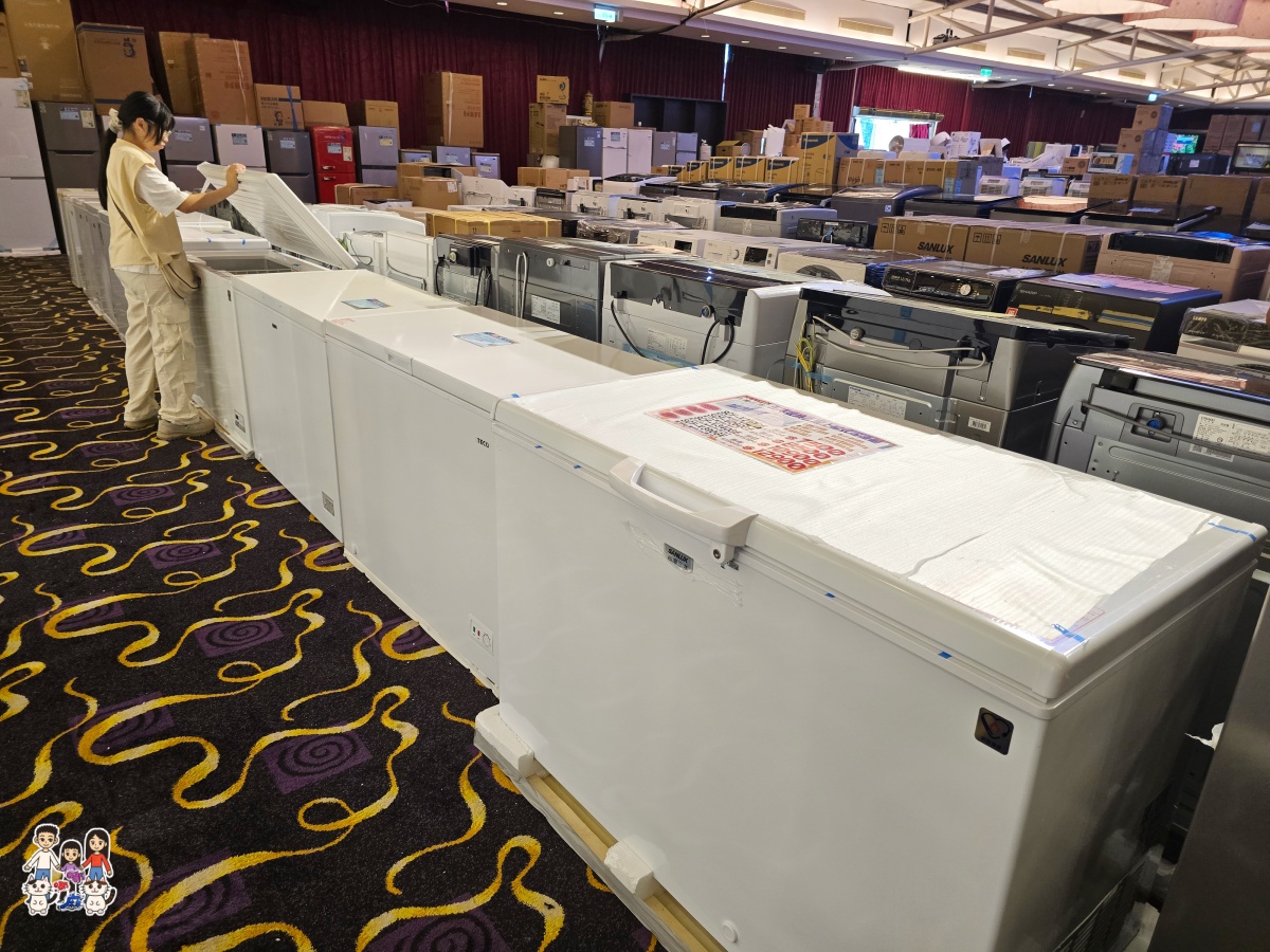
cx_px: 635
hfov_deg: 73.9
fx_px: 844
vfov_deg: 58.9
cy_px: 476
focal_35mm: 23
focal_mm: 6.3
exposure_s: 1/120
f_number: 1.7
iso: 125
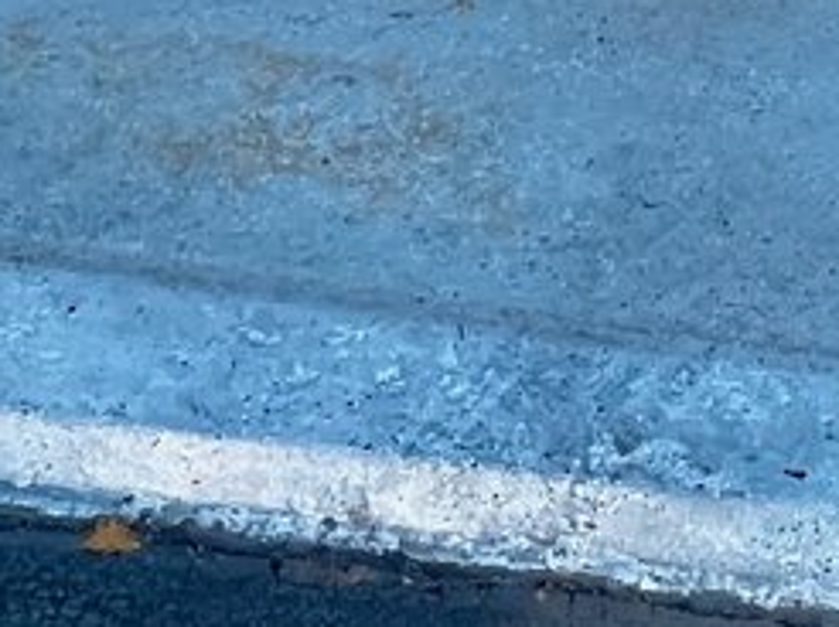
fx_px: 1937
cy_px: -915
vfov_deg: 13.2
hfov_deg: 23.7
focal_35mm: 80
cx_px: 772
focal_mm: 1.57
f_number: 1.8
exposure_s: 1/120
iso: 200
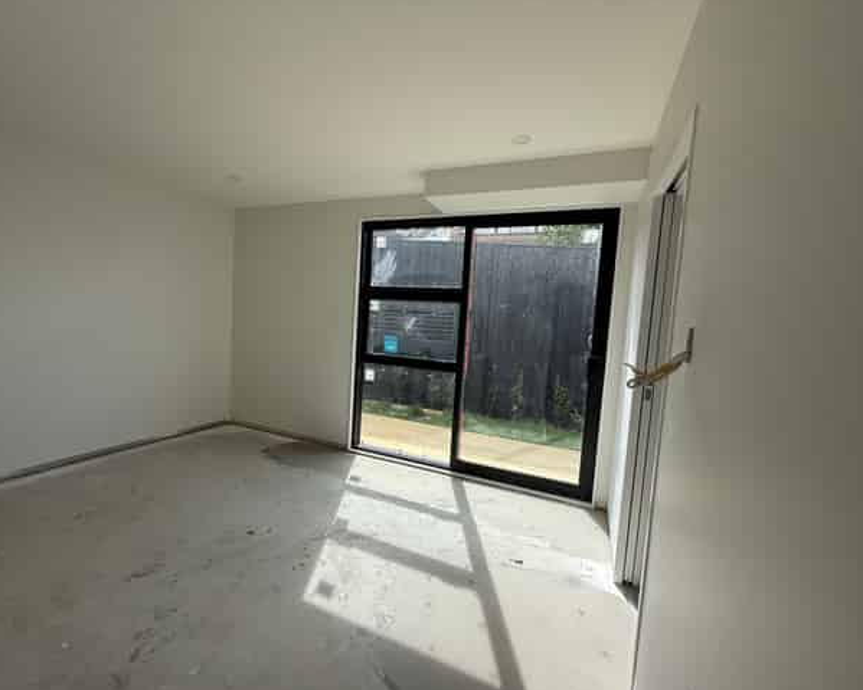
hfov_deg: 96.8
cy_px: 349
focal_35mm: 15
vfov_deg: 84.0
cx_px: 421
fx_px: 383
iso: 50
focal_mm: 2.22
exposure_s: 1/344
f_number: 2.2
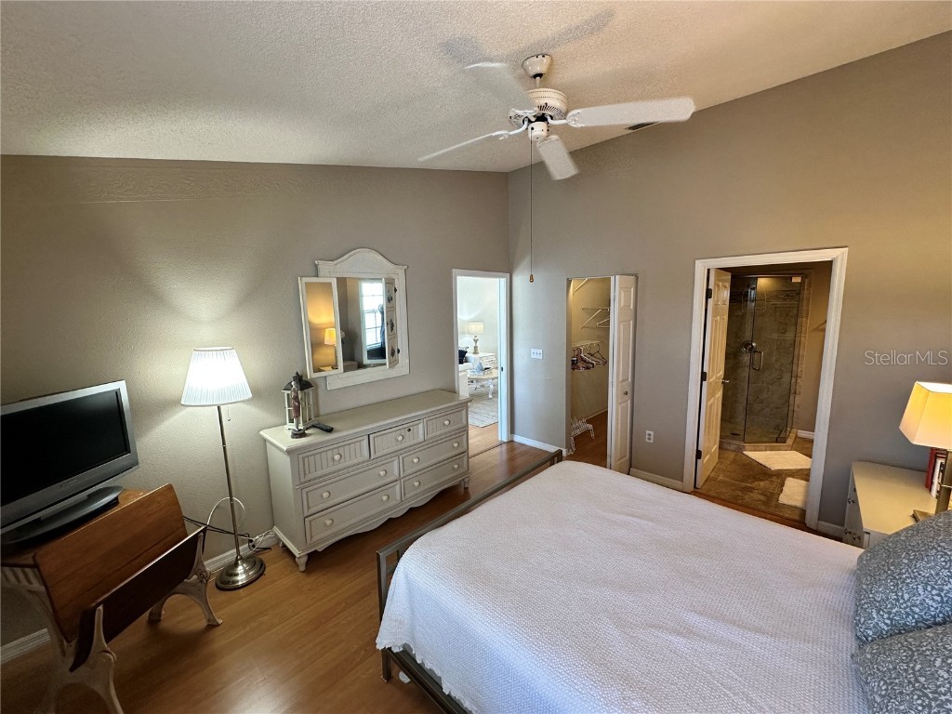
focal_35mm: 14
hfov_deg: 102.1
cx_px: 476
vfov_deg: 85.7
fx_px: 385
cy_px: 357
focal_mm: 2.22
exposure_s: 1/120
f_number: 2.2
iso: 160
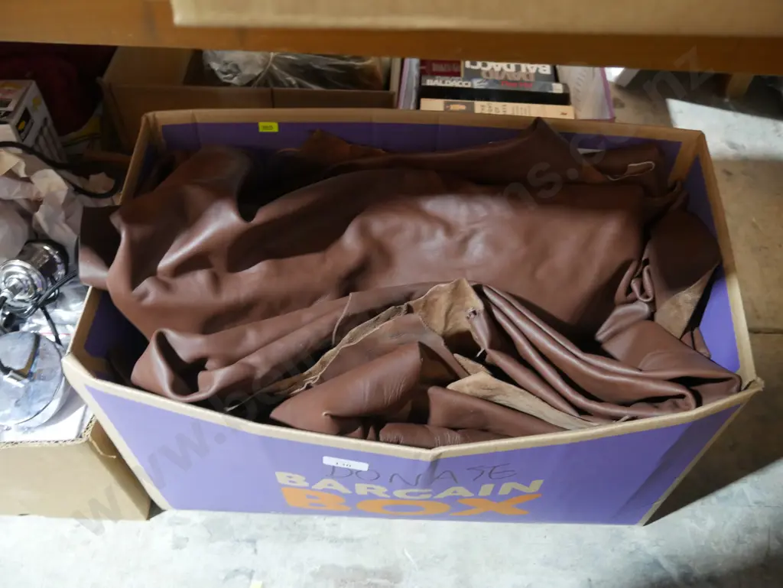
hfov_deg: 56.8
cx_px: 392
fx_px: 724
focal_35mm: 32
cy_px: 294
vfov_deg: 44.2
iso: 2500
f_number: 3.6
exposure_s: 1/60
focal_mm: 16
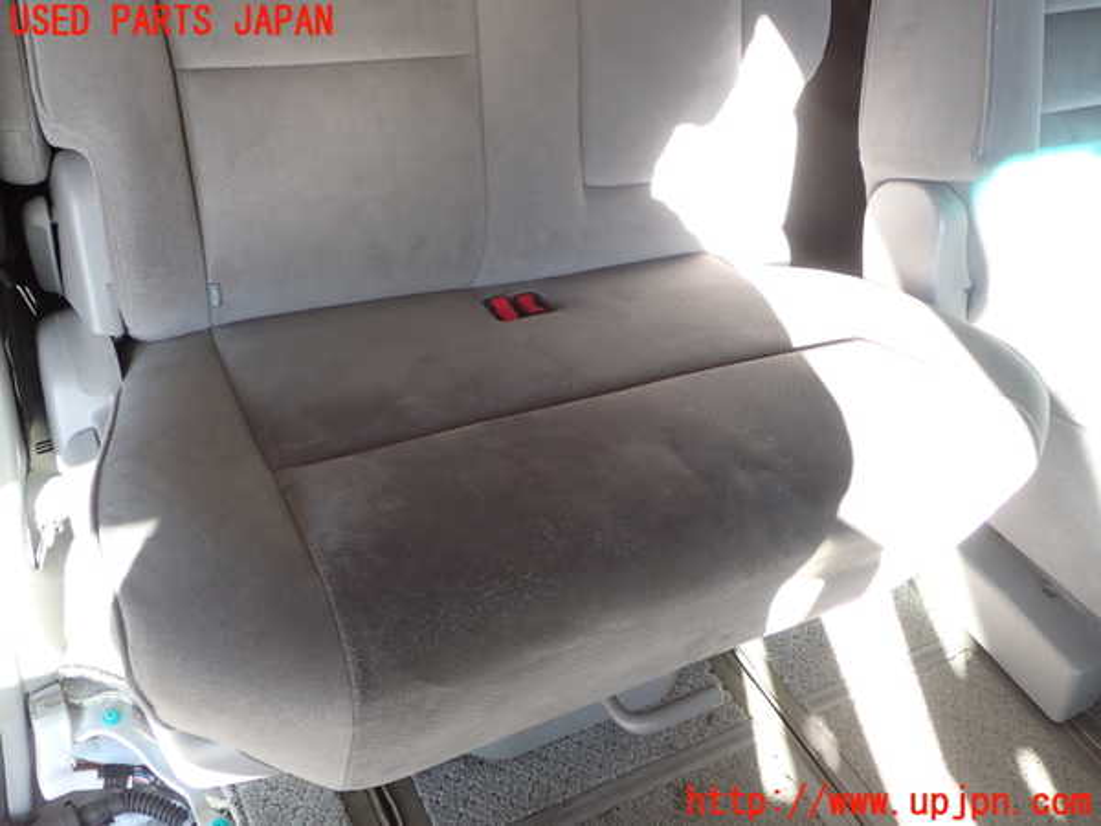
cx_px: 550
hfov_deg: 56.8
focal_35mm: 32
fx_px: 1018
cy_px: 413
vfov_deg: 44.2
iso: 160
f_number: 2.4
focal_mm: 5.79
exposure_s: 1/60
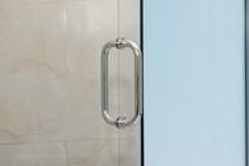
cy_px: 43
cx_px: 296
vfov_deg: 16.8
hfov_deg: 23.0
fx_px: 560
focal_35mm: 81
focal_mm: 17
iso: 200
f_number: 8
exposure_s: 1/20
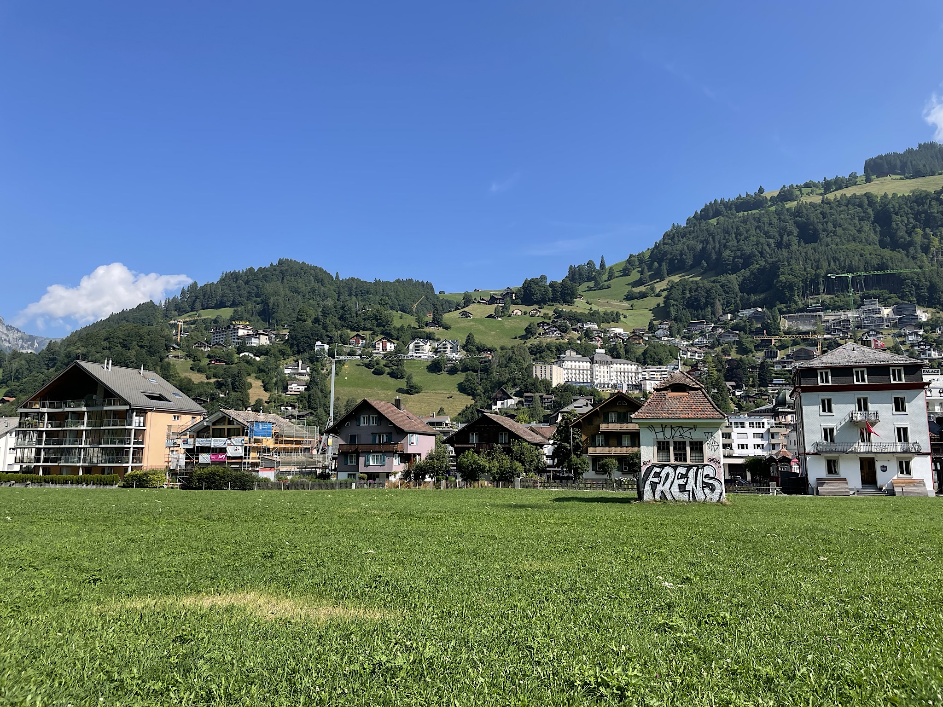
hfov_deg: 67.3
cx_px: 472
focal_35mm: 26
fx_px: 708
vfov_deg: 53.1
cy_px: 354
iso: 32
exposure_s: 1/2212
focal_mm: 4.2
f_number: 1.6
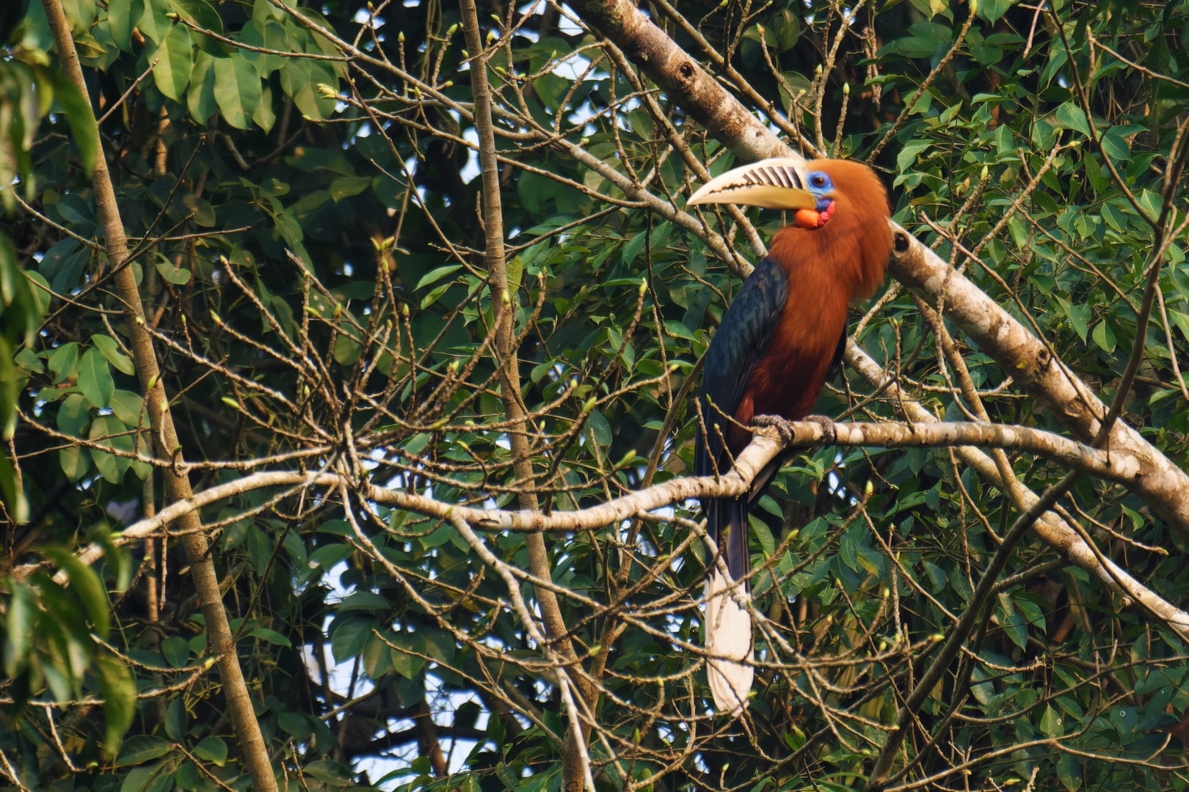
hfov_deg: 2.7
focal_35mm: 750
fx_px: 24769
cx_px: 594
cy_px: 396
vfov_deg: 1.8
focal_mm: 500
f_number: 6.3
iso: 1600
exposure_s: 1/800
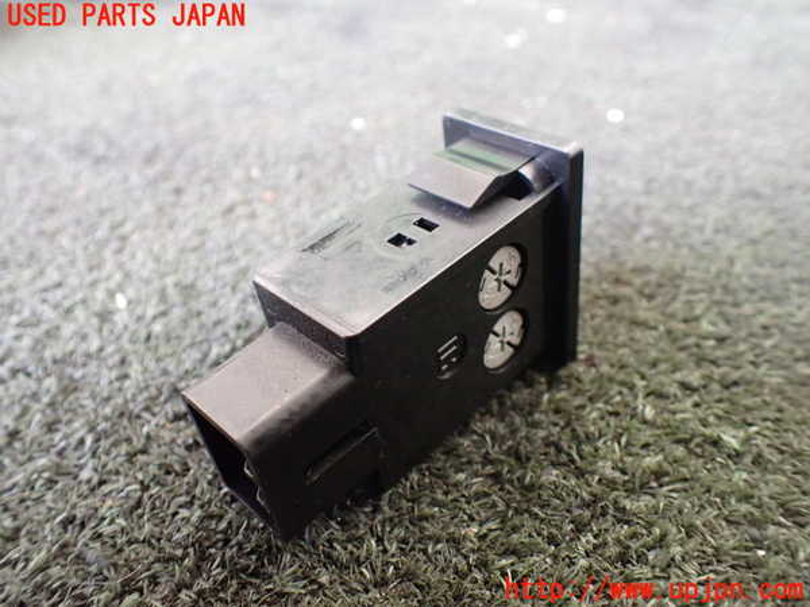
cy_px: 304
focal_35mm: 30
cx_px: 405
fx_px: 702
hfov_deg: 60.0
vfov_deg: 46.8
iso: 800
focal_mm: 5.4
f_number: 2.3
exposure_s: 1/60
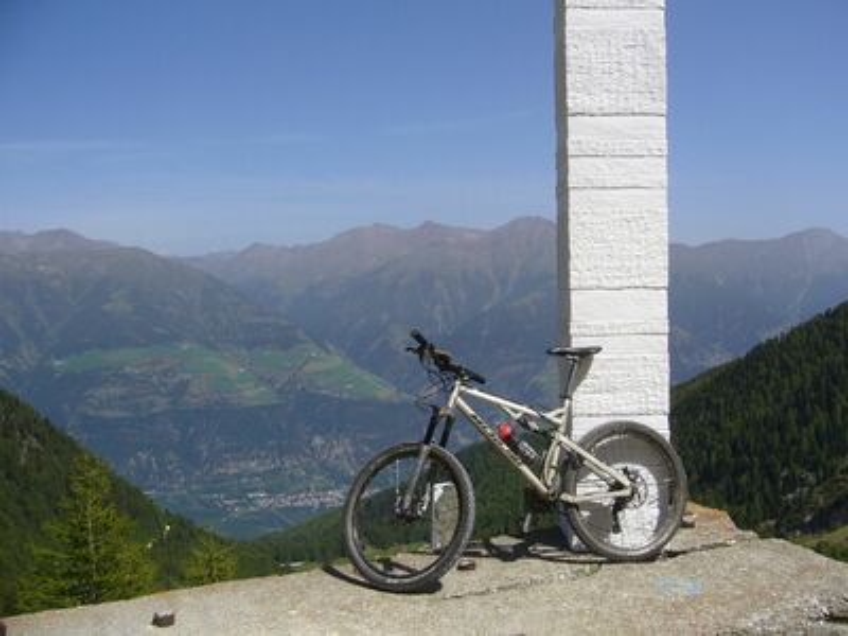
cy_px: 318
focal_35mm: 35
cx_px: 424
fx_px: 857
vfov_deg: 40.7
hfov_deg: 52.6
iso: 80
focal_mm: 5.8
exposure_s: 1/400
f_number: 5.6
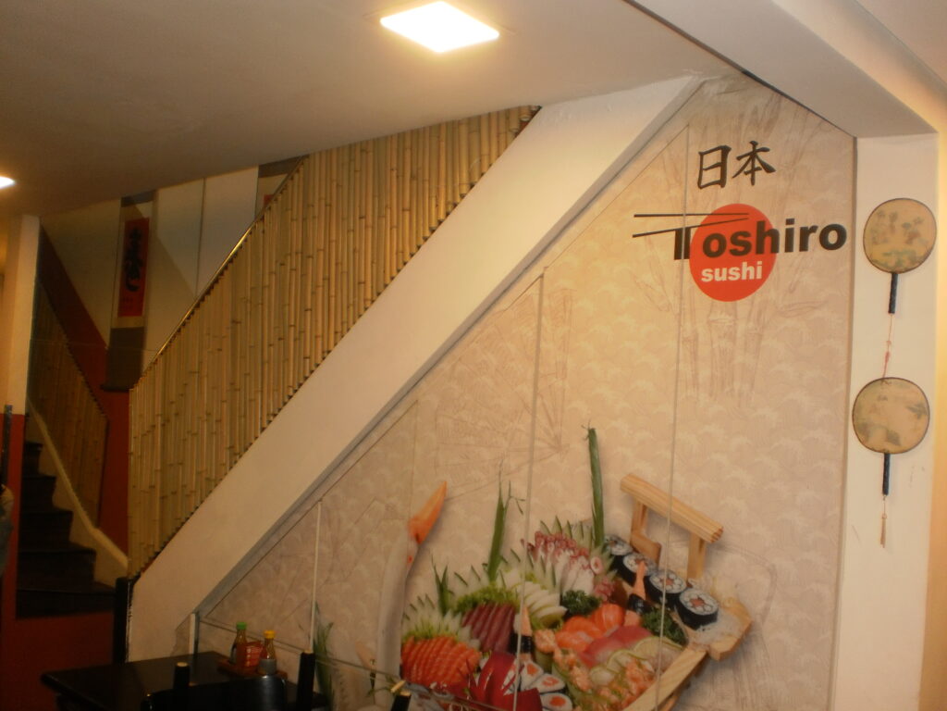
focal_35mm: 36
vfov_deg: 39.7
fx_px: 985
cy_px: 356
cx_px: 474
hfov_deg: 51.4
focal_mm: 6.3
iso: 125
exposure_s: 1/30
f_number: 3.1
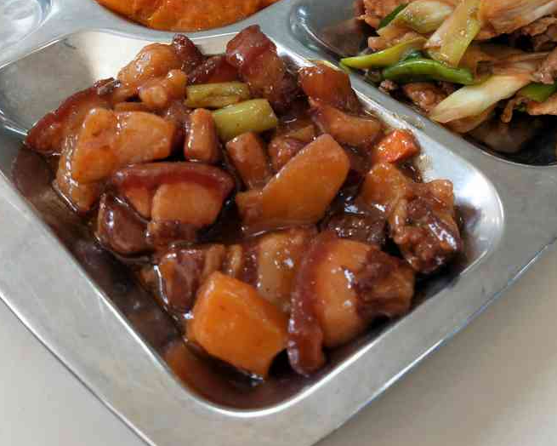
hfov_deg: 55.7
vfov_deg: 43.7
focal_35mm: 32
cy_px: 90
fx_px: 528
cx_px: 288
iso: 77
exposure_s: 1/100
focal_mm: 3.99
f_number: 1.7
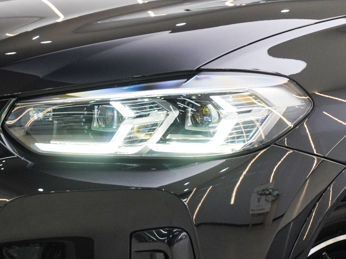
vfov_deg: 15.6
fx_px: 950
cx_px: 145
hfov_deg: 20.6
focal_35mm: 95
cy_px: 133
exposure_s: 1/80
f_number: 6.3
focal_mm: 50
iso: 1000
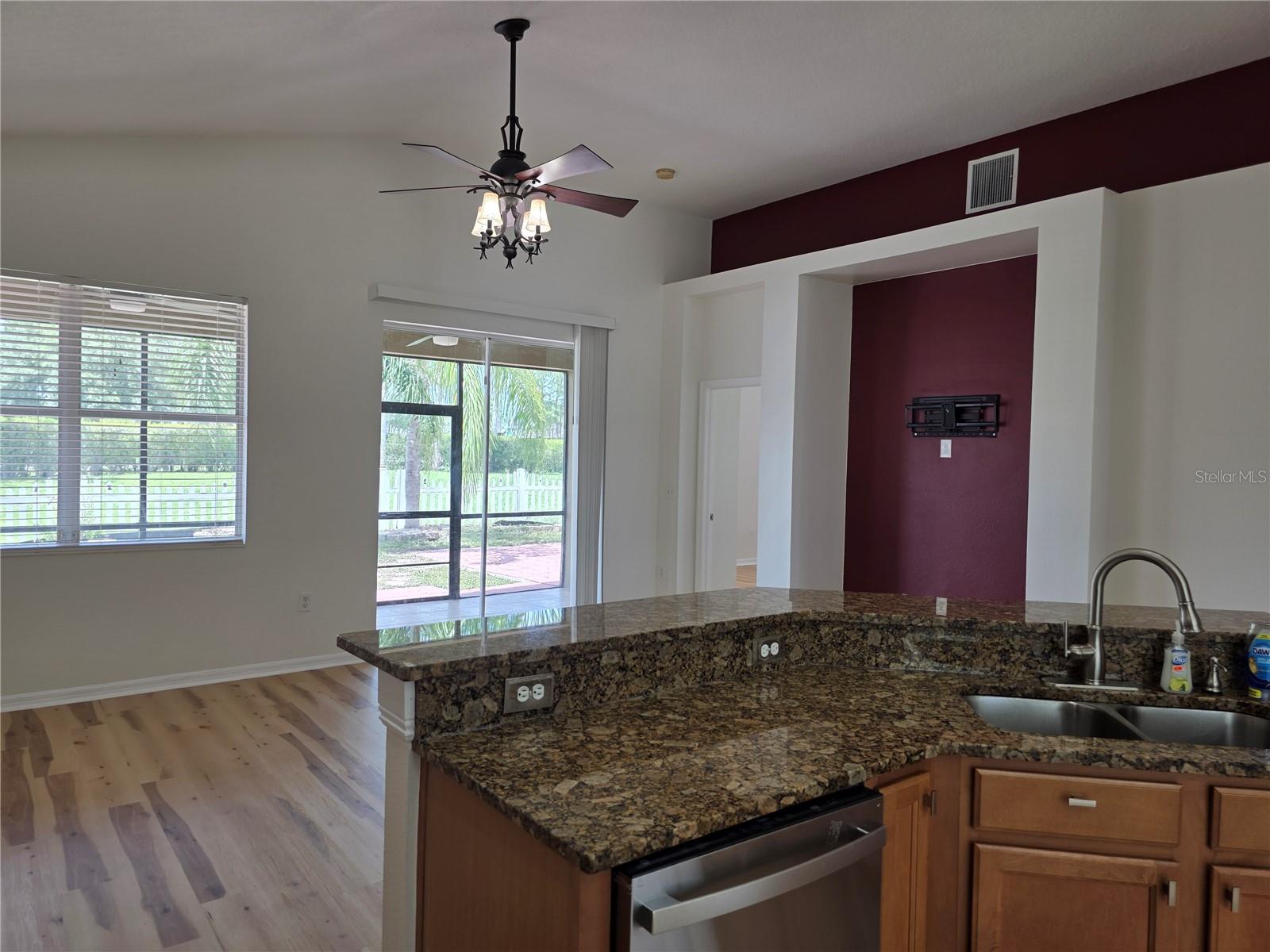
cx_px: 635
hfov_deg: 73.9
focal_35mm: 23
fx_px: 844
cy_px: 476
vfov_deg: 58.9
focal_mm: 6.3
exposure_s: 1/120
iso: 50
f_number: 1.7
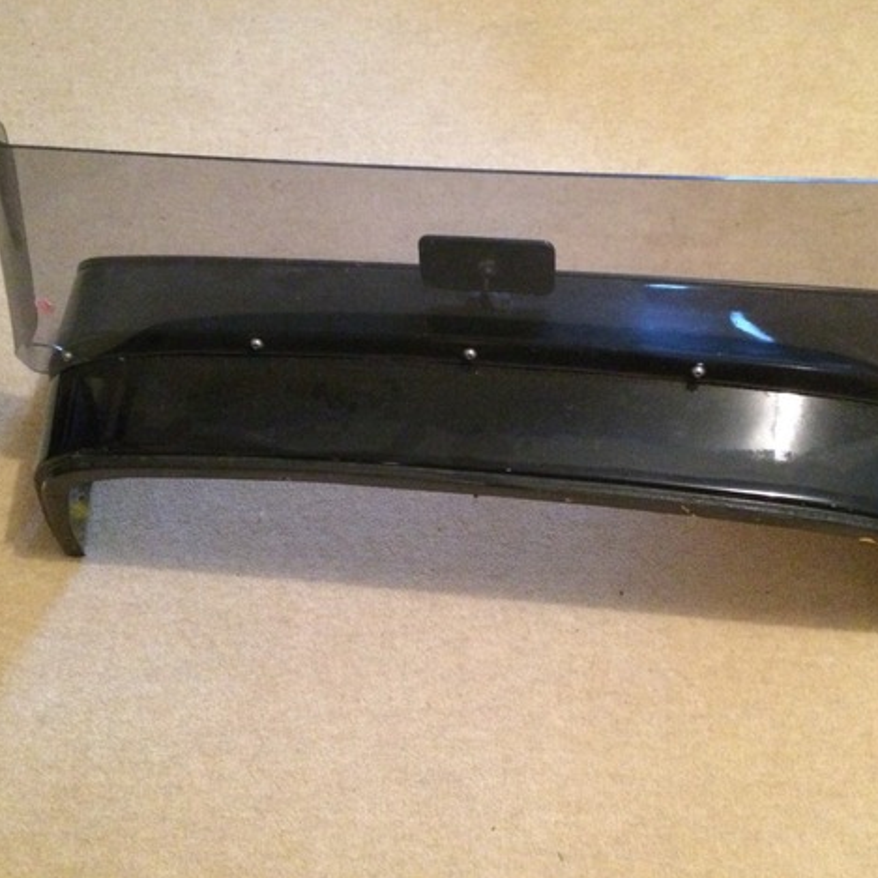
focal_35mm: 35
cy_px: 434
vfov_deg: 47.2
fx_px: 1004
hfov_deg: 47.2
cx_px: 468
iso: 800
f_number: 2.2
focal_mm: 4.15
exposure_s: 1/17
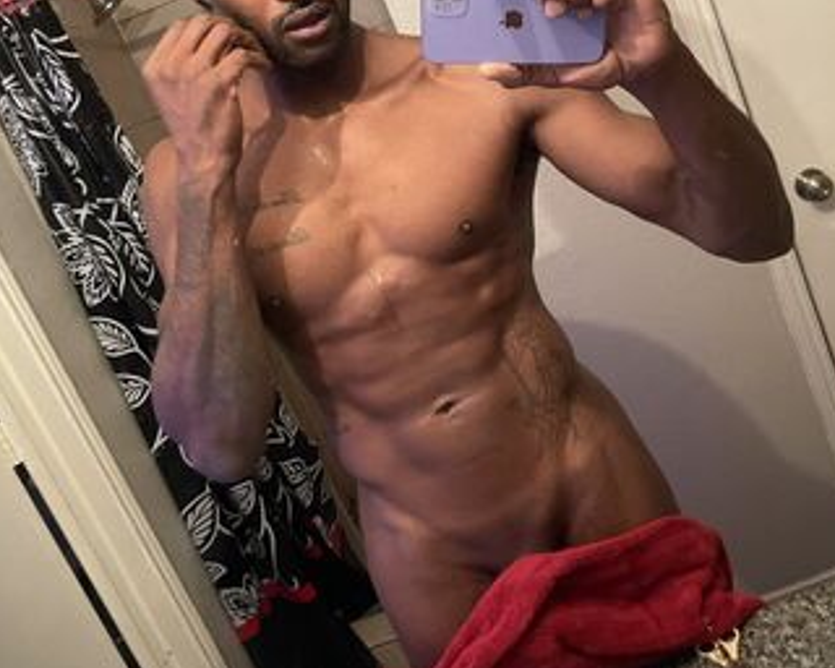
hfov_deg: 48.9
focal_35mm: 37
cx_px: 476
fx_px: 914
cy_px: 224
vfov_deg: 39.7
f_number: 1.6
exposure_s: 1/40
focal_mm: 4.2
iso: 500
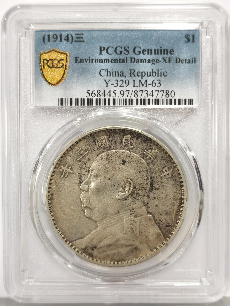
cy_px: 153
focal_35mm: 54
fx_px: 478
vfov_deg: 35.5
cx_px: 115
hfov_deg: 27.0
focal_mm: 5.56
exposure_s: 1/100
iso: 160
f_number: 16
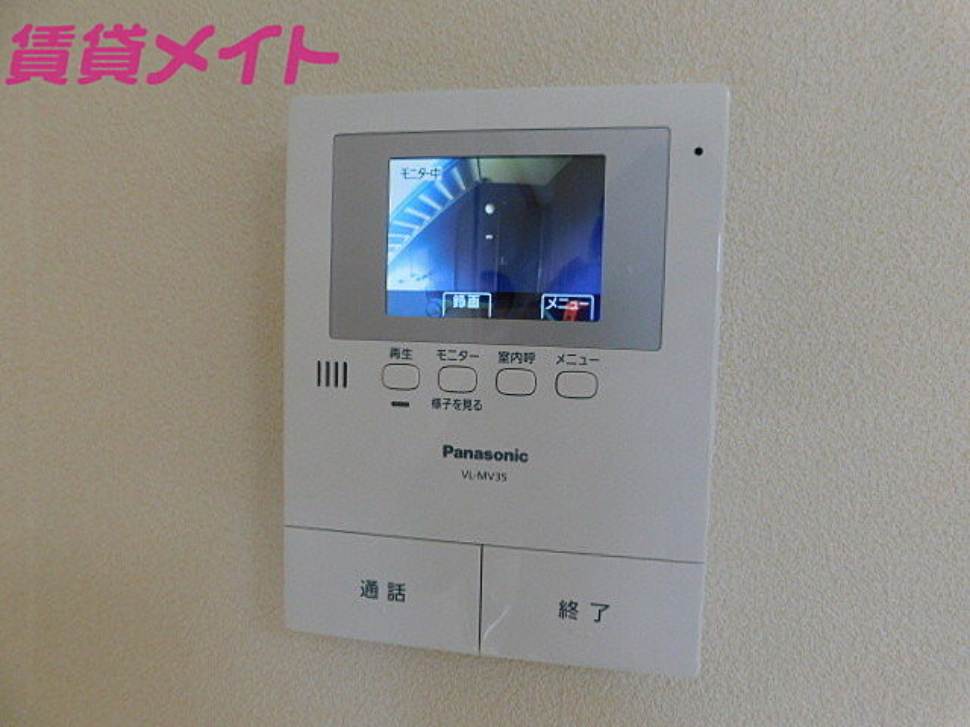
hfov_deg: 73.9
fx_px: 644
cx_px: 485
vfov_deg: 58.9
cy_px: 364
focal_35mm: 23
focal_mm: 4
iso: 125
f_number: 3
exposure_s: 1/80
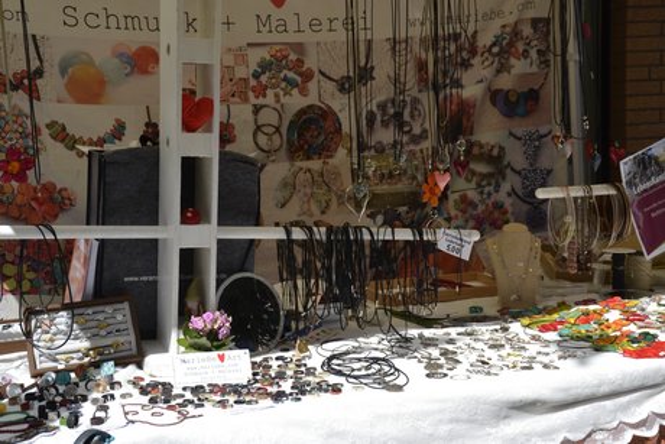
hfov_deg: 35.0
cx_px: 332
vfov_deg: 23.8
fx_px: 1053
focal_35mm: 57
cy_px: 222
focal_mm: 38
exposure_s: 1/320
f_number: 9
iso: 100
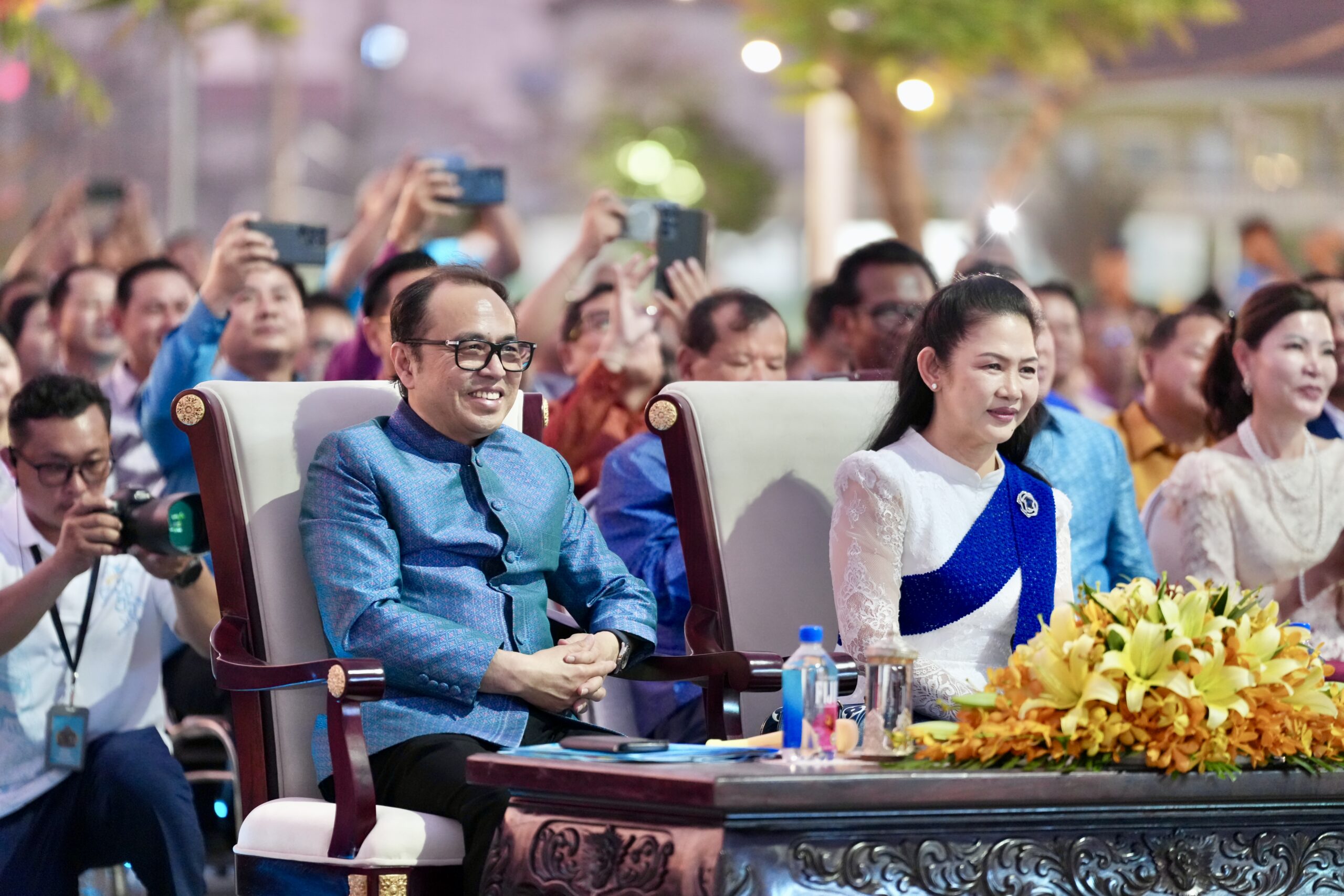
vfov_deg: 6.9
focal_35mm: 200
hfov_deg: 10.3
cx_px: 672
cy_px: 448
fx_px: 7467
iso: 3200
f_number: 2.8
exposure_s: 1/50
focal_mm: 200
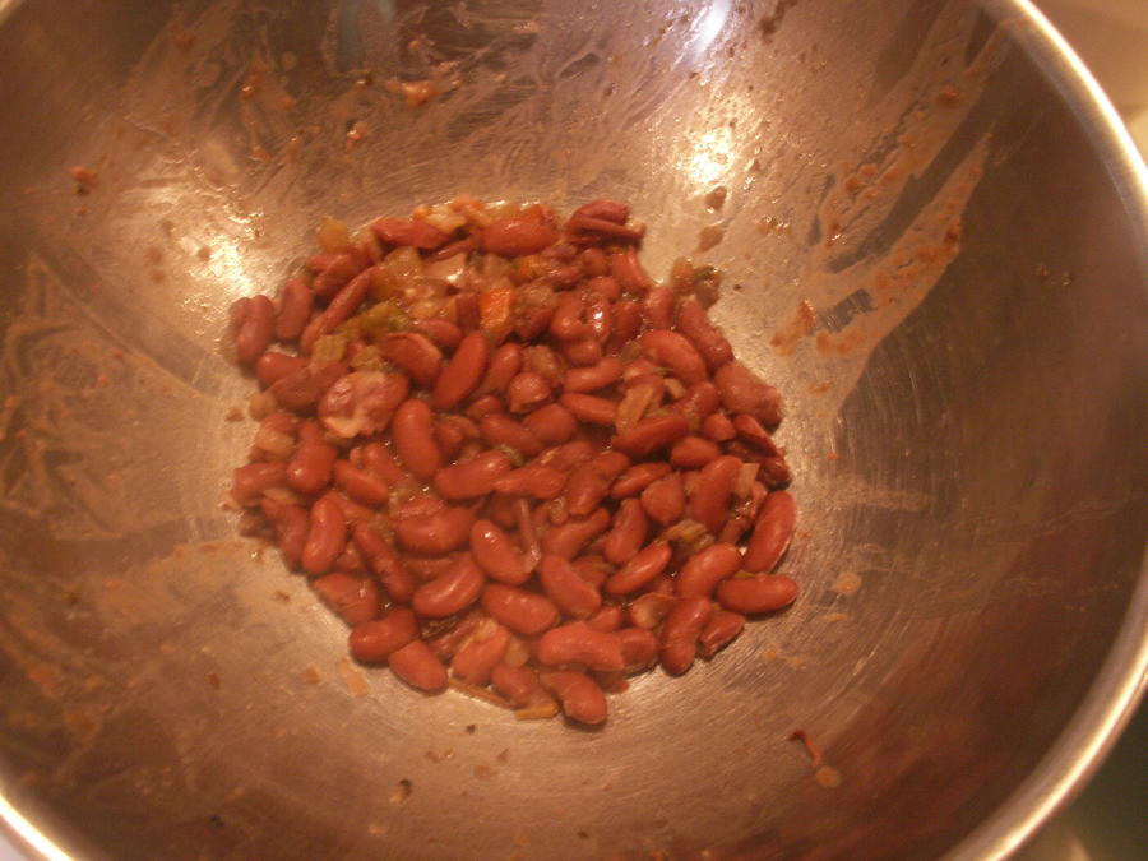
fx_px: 1161
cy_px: 430
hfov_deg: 52.6
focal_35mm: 35
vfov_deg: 40.7
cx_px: 574
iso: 160
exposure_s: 1/6
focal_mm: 5.86
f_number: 2.8
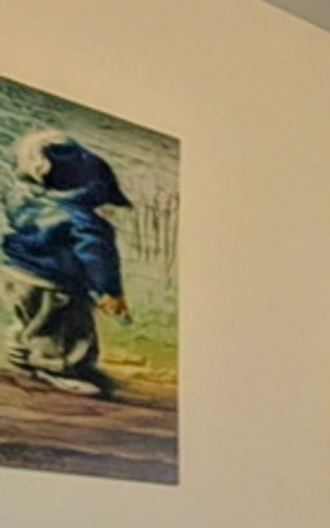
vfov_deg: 26.6
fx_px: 994
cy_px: 627
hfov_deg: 7.9
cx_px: 1344
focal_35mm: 69
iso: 77
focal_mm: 2.02
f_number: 1.7
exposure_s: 1/100
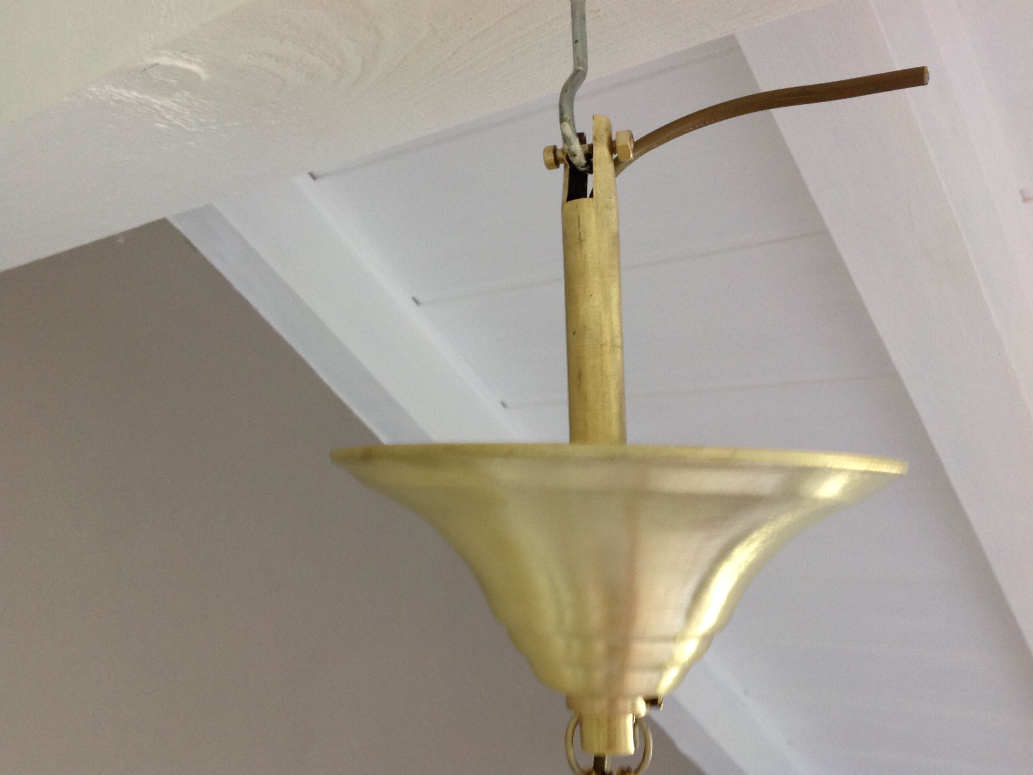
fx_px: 1074
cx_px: 517
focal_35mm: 36
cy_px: 382
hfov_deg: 51.4
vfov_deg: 39.7
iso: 100
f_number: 2.4
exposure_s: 1/15
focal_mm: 4.28
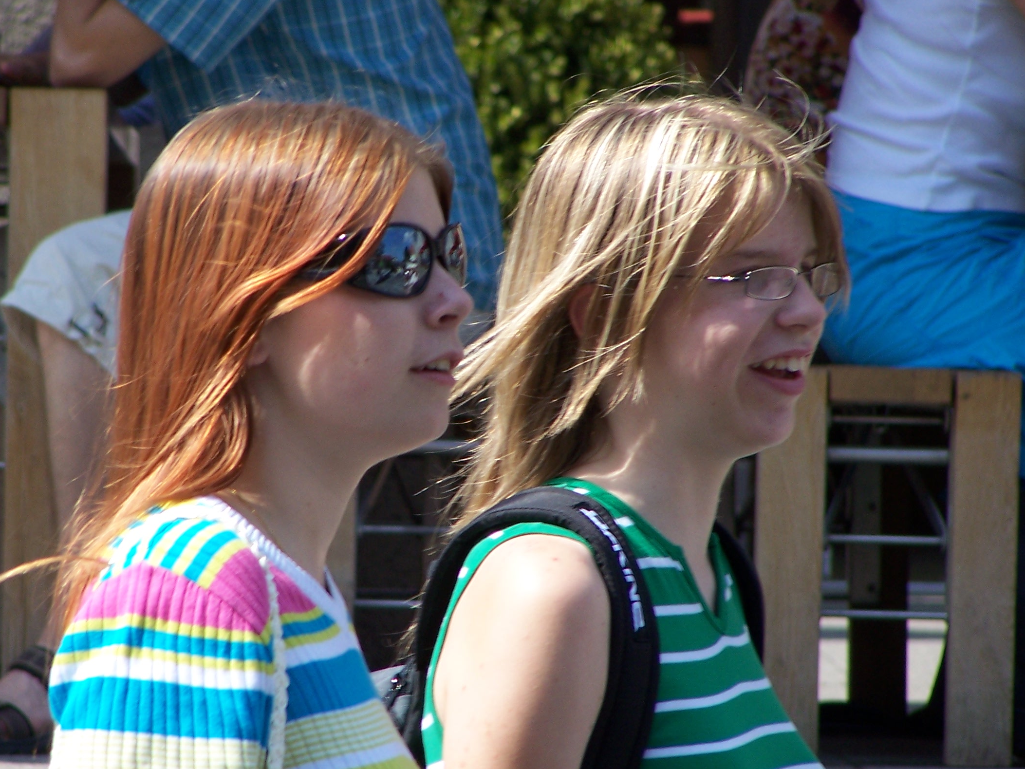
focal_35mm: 465
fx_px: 13770
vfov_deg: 3.2
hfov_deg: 4.3
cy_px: 379
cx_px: 419
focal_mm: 63
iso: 80
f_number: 3.7
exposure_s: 1/500
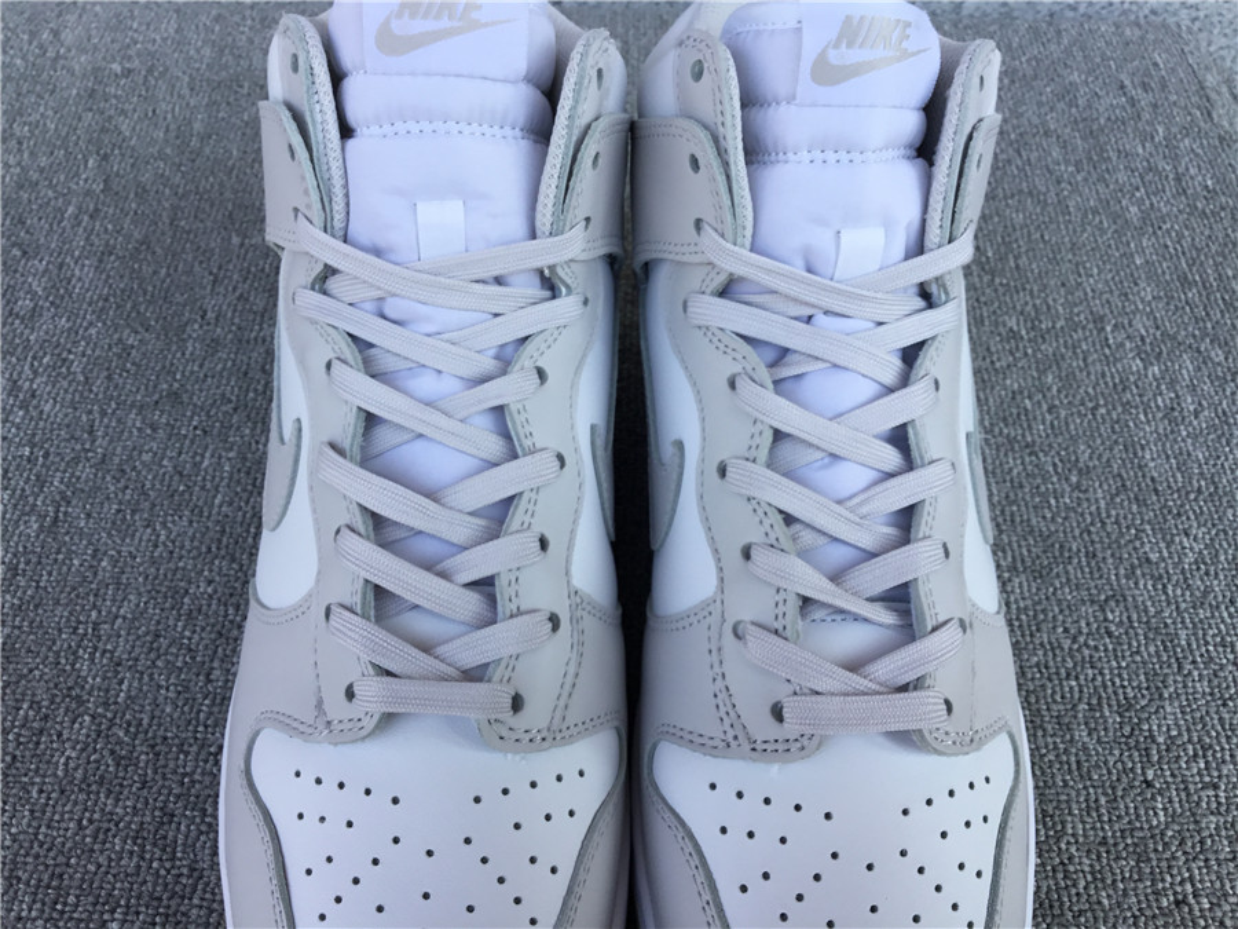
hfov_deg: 58.4
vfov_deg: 45.4
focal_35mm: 31
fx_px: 1109
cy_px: 464
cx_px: 619
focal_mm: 3.3
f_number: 2.4
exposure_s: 1/357
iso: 25
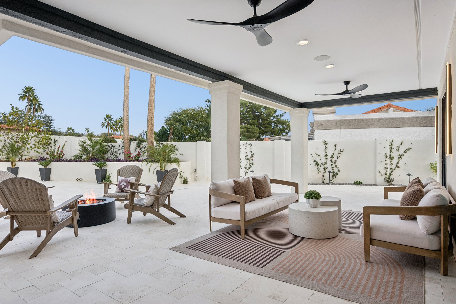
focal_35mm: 20
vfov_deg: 61.9
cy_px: 152
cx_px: 228
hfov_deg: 84.0
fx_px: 253
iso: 320
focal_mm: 20
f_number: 8
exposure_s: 1/640
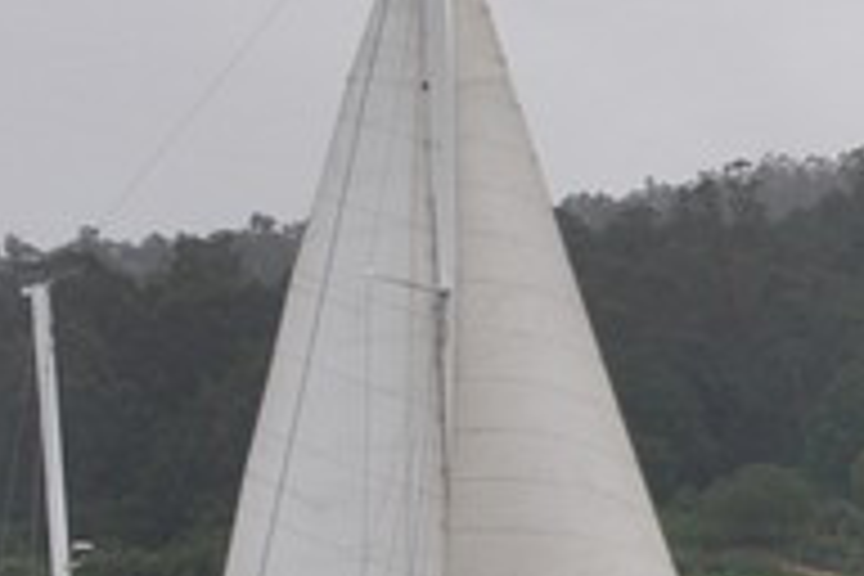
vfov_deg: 3.5
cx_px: 1418
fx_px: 9247
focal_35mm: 385
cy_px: 1094
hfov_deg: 5.3
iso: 100
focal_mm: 55
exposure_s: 1/200
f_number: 7.1
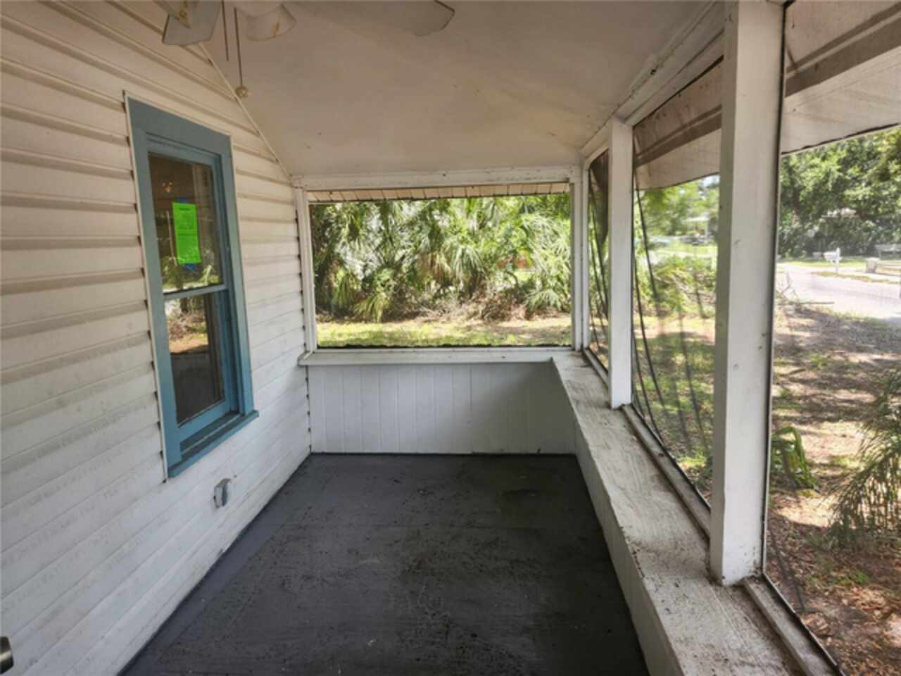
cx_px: 450
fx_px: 599
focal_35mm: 23
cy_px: 338
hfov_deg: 73.9
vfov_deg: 58.9
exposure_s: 1/180
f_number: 1.8
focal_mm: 5.54
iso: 80
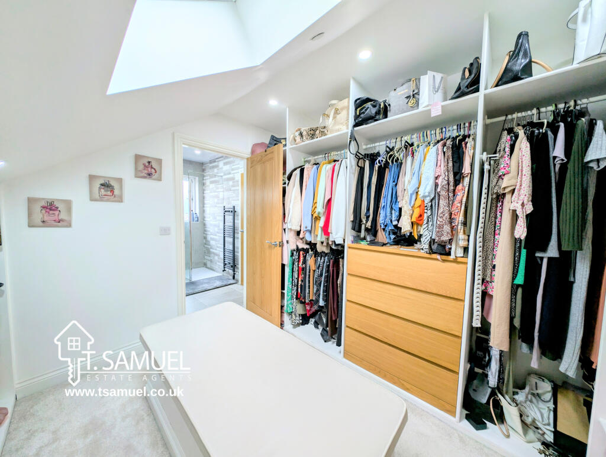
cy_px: 228
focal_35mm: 12
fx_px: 210
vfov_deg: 94.6
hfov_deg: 110.5
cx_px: 303
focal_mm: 2.23
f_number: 1.95
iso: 39
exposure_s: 1/112
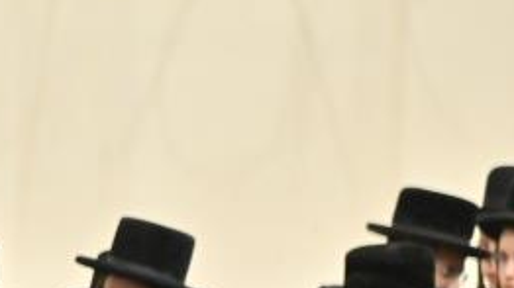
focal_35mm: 491
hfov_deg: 4.4
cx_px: -467
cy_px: 432
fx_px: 6688
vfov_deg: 2.5
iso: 1600
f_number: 4
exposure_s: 1/200
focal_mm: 120
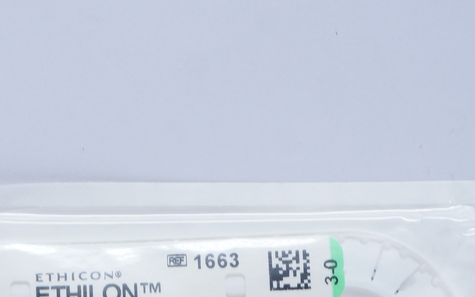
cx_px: 163
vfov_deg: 11.6
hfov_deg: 18.7
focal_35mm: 111
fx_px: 1437
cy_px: 330
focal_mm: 30
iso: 800
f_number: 7.1
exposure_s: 1/50
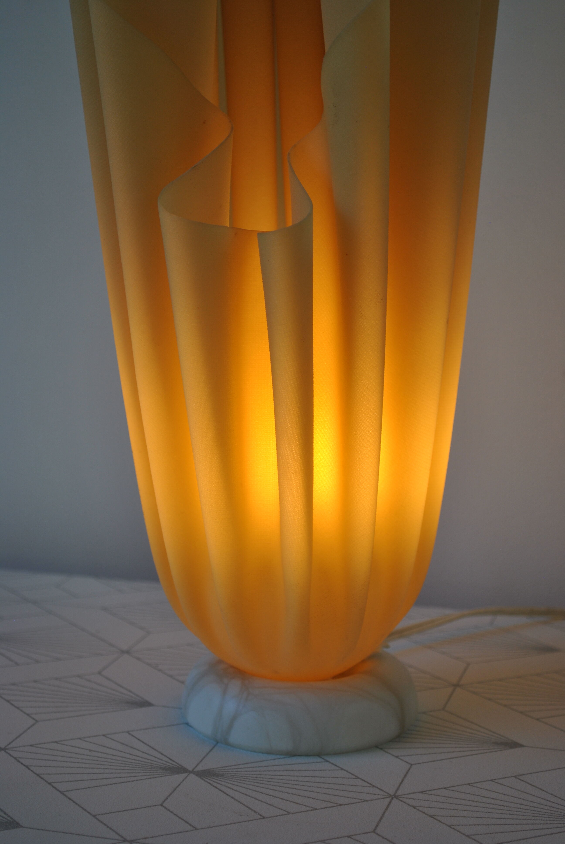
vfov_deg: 29.2
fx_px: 1620
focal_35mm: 69
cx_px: 282
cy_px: 422
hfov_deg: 19.8
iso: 110
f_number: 5.6
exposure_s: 1/125
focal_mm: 46
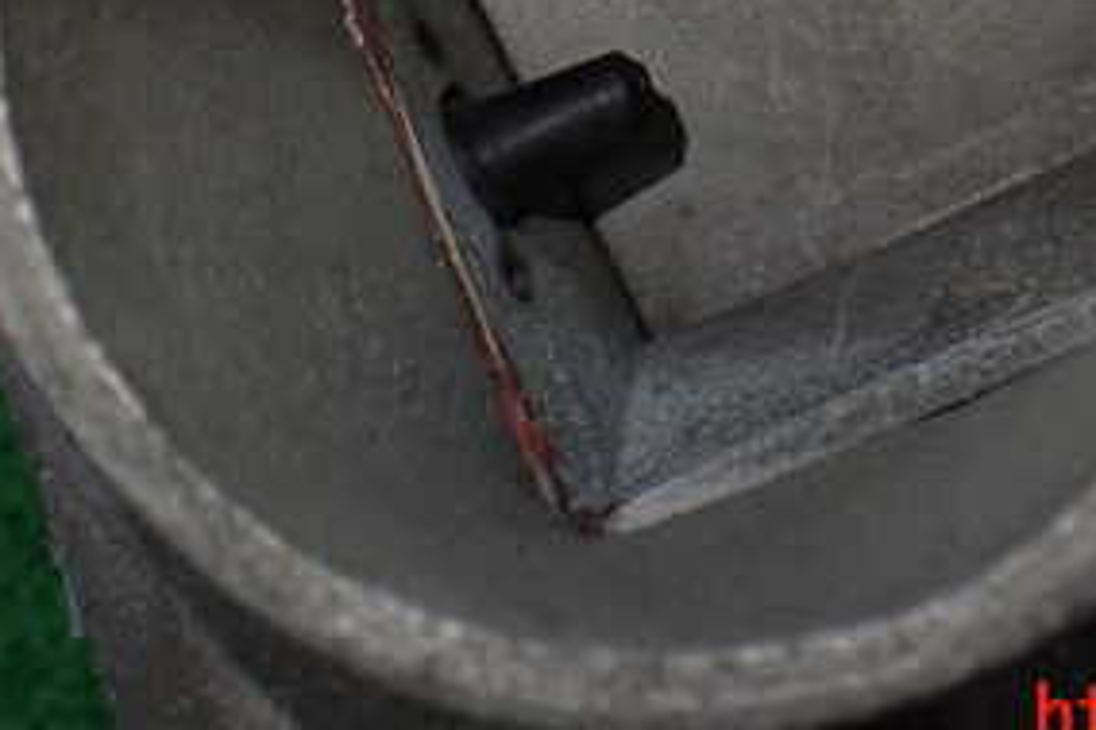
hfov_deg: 30.3
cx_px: 749
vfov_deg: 19.6
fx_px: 2008
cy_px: -100
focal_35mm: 66
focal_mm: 5.4
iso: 250
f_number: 2.3
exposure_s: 1/125
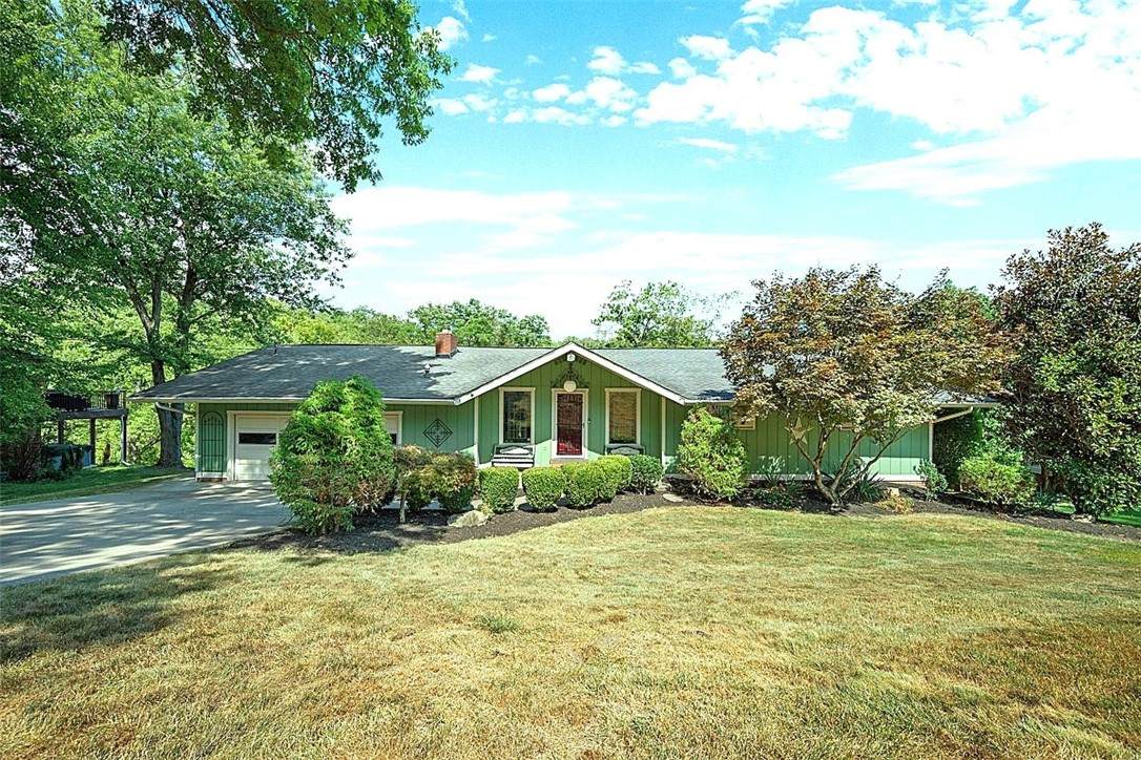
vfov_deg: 75.5
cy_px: 380
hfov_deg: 98.5
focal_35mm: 16
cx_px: 570
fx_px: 491
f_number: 8
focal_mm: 15.5
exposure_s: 1/1250
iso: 400
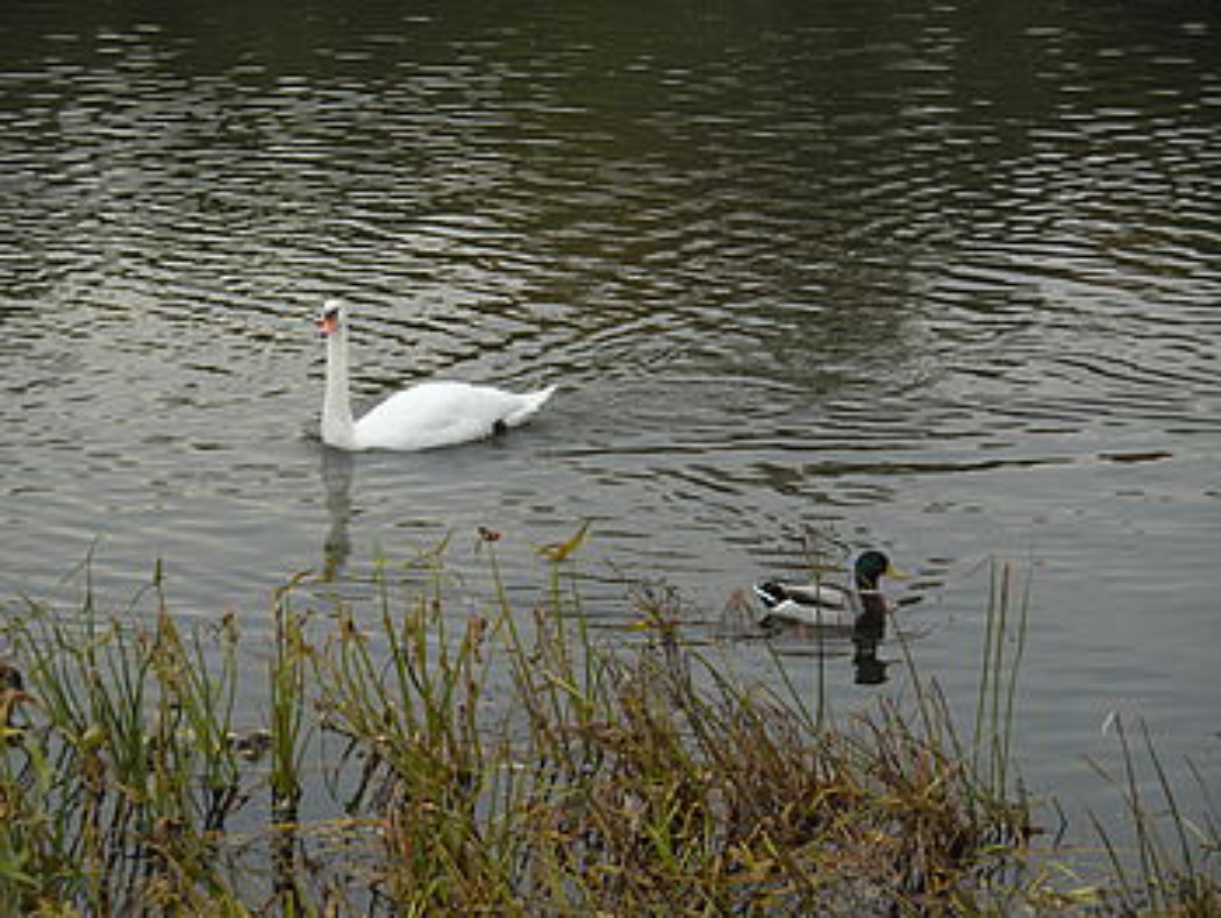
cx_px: 610
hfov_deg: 17.9
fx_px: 3883
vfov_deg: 13.5
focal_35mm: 110
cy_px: 459
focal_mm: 19.7
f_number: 4.8
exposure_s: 1/60
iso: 125
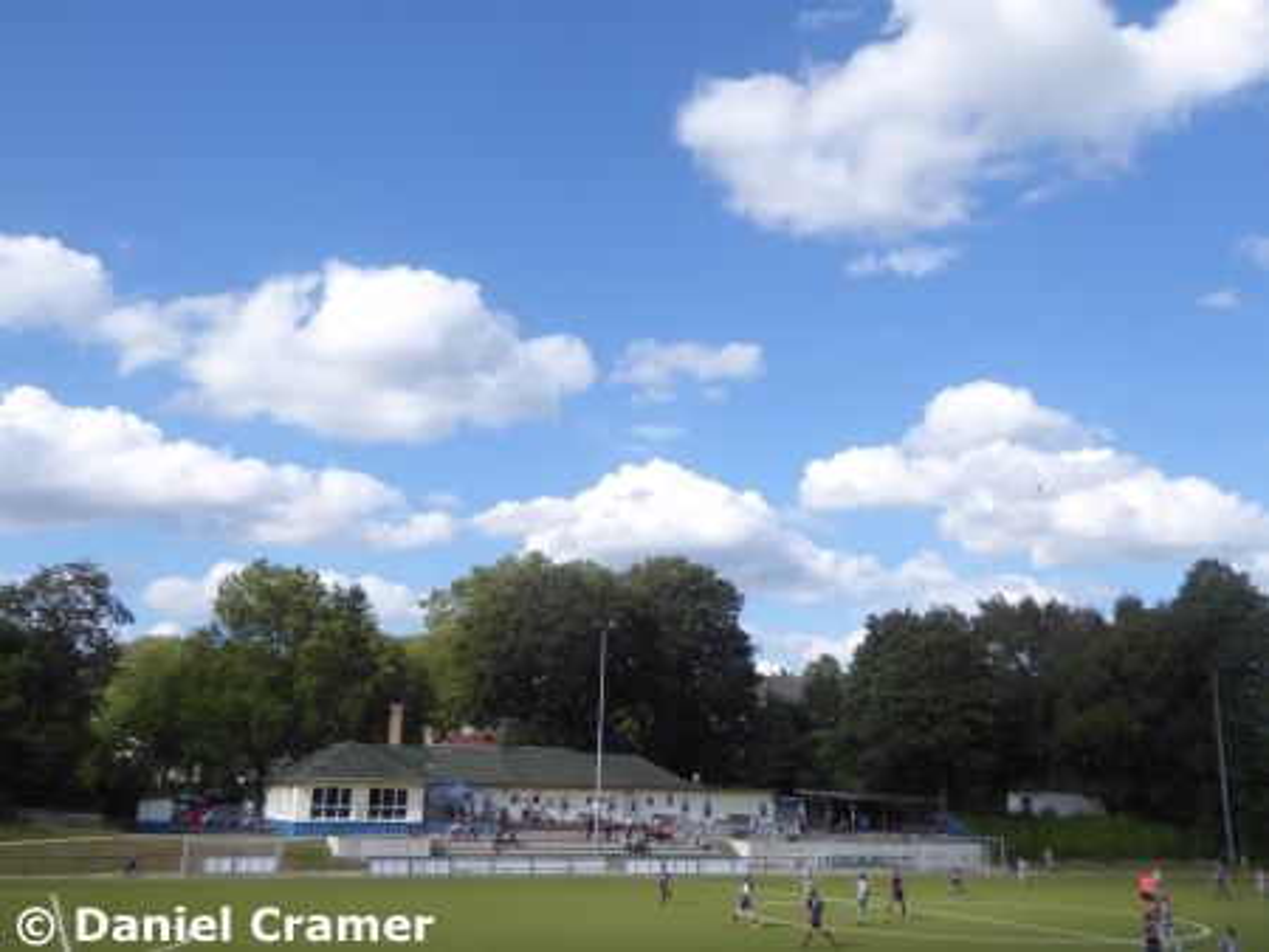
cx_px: 634
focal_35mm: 35
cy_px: 476
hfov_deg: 52.6
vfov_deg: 40.7
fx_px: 1284
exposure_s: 1/640
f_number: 3.7
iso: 80
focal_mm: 6.3
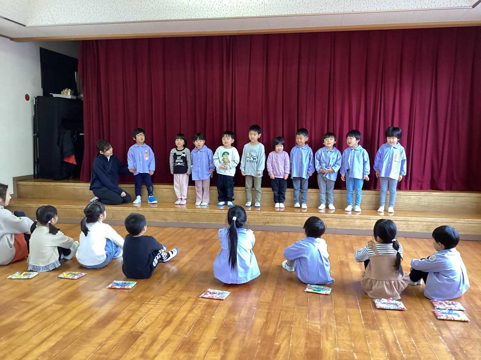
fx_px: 431
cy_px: 180
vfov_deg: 45.4
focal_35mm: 31
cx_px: 240
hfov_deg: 58.4
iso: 160
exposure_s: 1/50
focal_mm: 3.3
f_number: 2.4
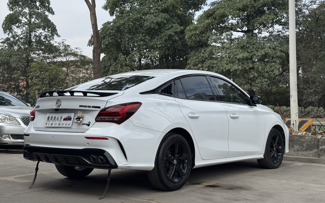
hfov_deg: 39.6
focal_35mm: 51
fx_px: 452
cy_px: 84
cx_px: 163
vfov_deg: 25.3
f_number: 1.78
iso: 64
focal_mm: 6.76
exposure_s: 1/2331
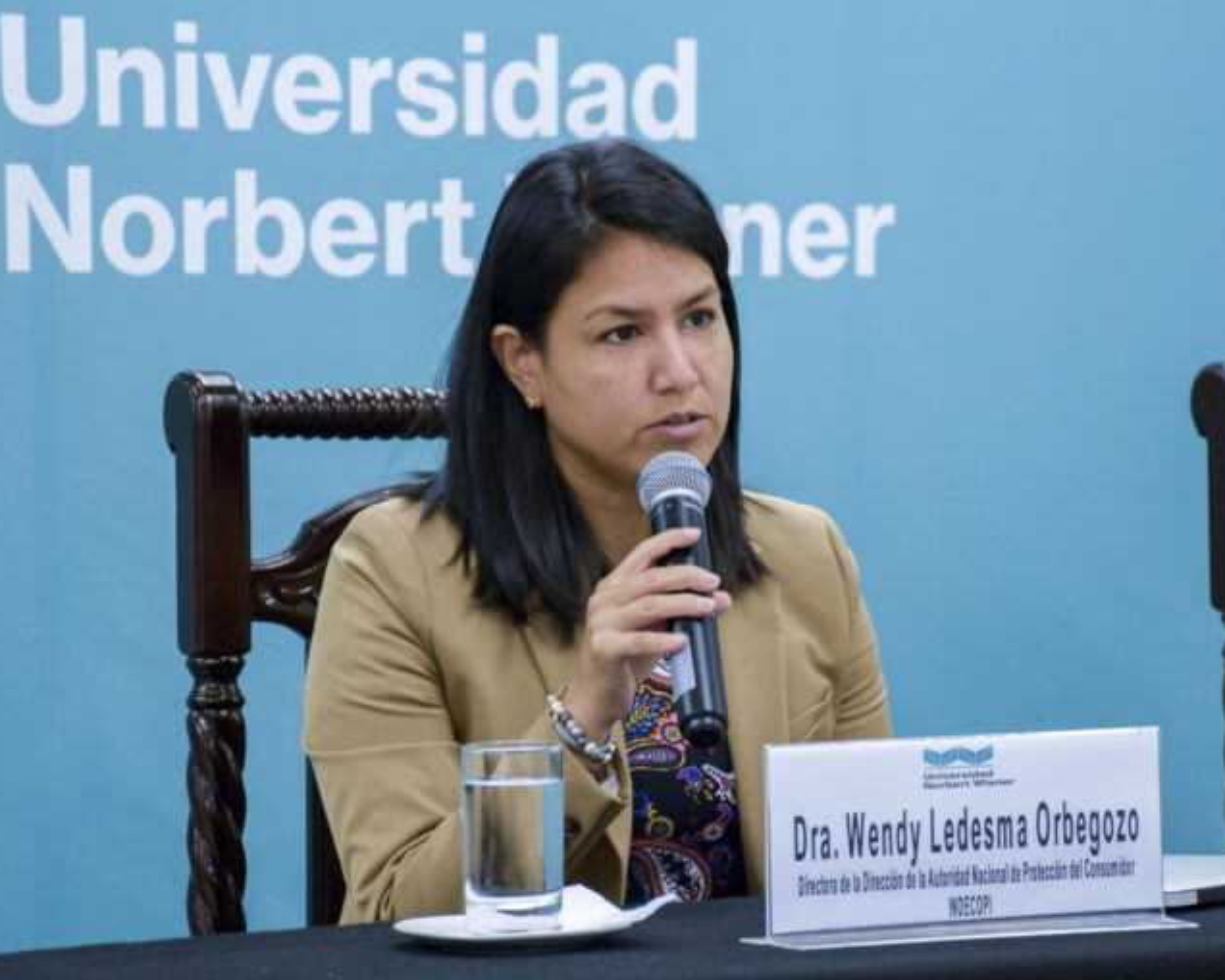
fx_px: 5242
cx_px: 636
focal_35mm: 145
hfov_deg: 13.3
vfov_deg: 10.7
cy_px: 489
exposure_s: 1/30
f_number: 6.3
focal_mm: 85
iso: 500
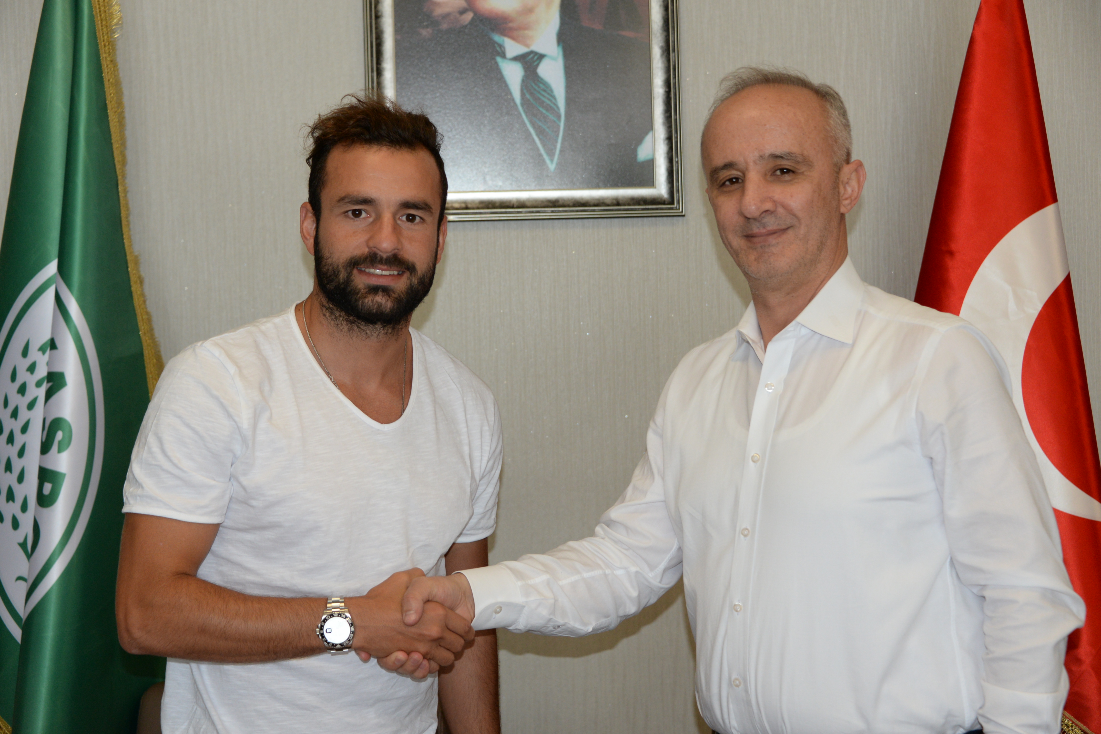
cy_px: 367
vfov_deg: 21.9
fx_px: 1896
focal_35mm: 62
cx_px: 550
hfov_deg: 32.4
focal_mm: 62
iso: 1250
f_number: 4.8
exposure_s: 1/200
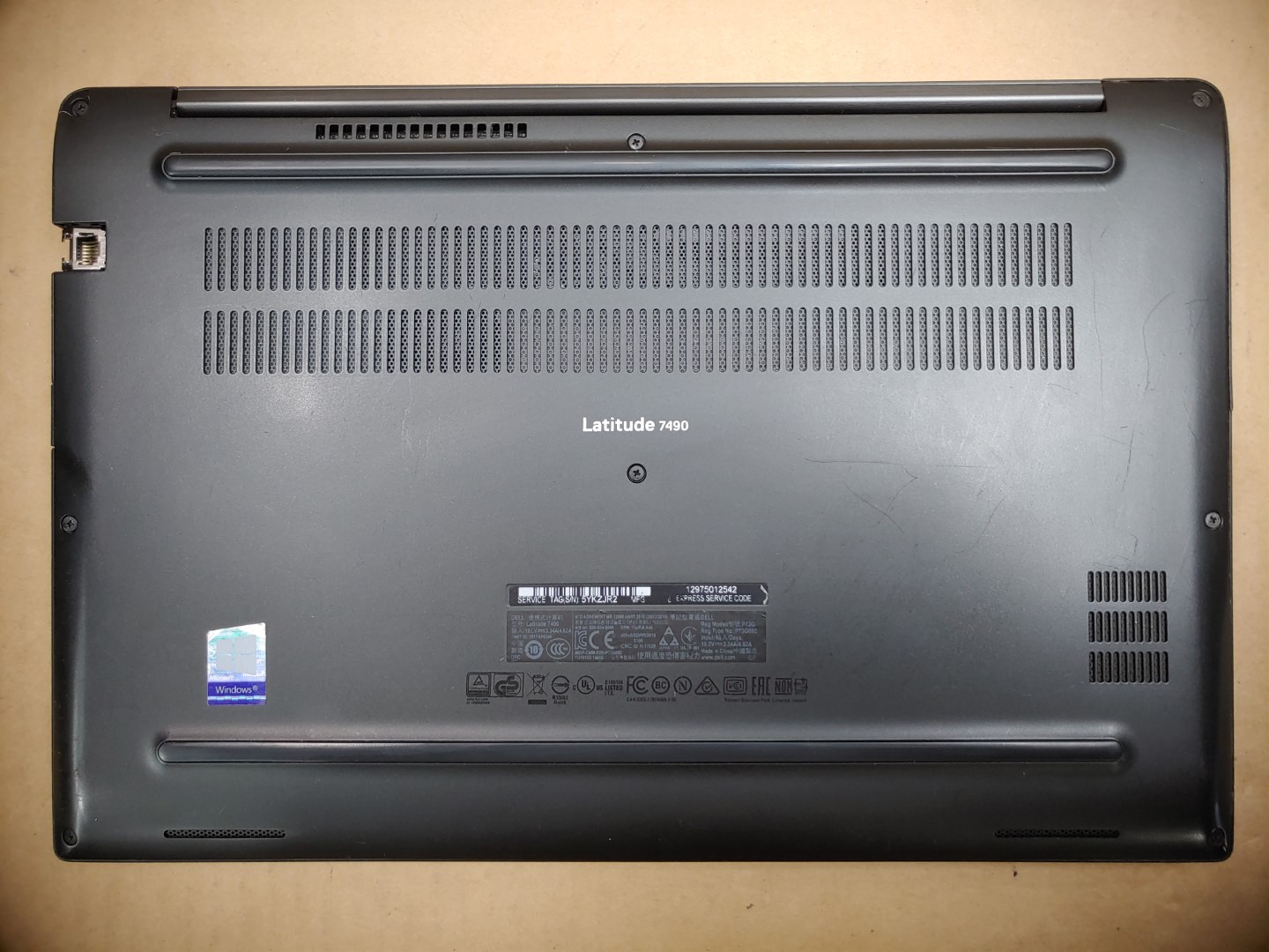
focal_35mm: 26
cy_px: 476
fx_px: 953
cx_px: 634
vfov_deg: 53.1
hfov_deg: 67.3
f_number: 1.8
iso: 50
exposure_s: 1/60
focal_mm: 4.36
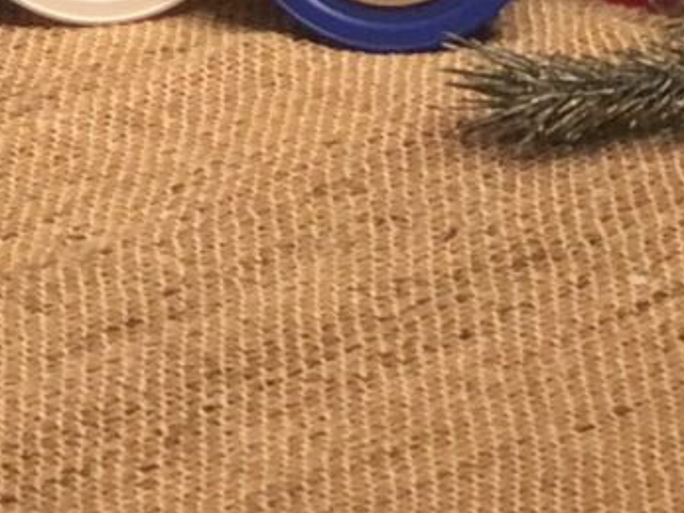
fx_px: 5057
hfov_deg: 7.7
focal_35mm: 256
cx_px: 92
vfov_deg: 5.6
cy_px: -584
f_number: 2.4
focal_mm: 6
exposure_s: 1/20
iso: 160
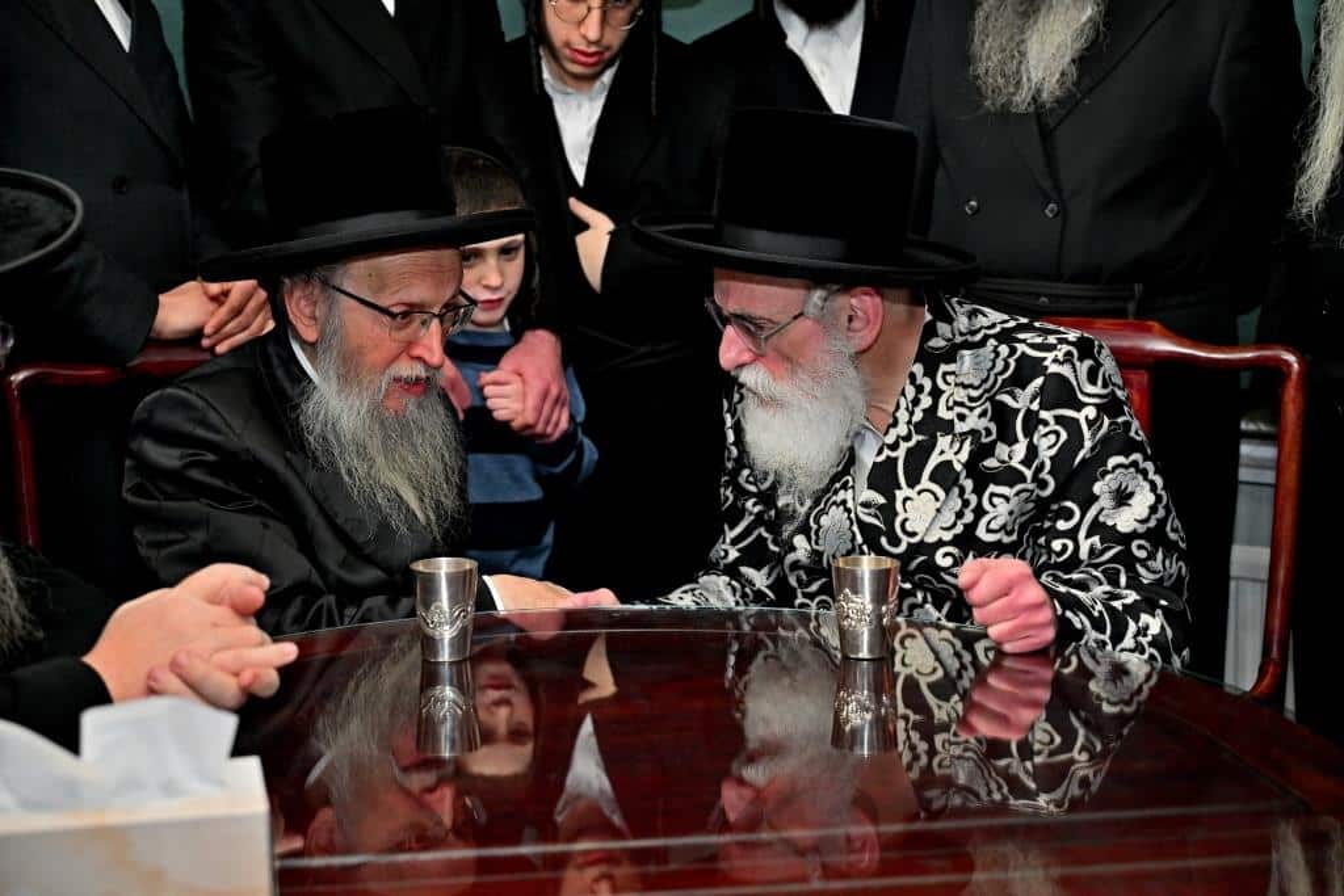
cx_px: 672
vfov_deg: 24.6
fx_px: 2053
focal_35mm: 55
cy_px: 448
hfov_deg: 36.2
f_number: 4
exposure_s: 1/160
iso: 1250
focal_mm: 55
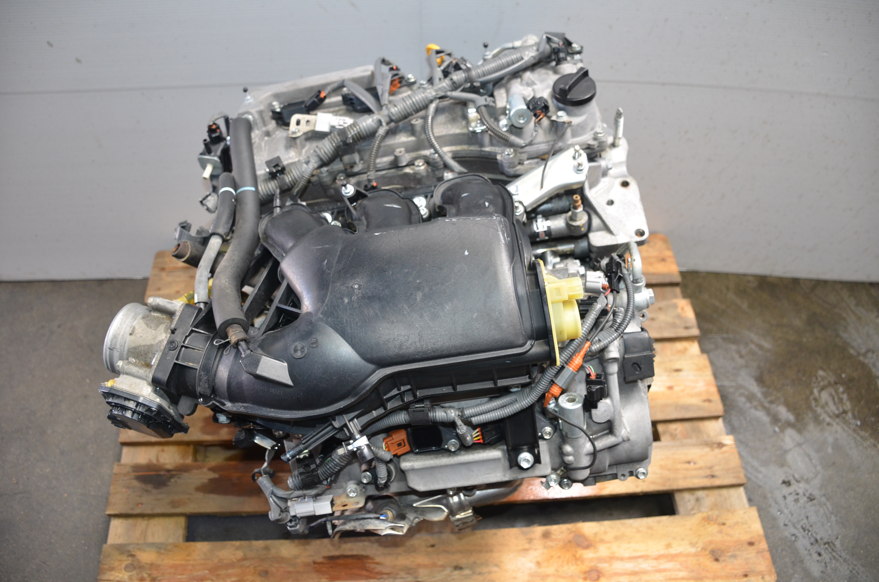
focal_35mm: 27
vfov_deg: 47.7
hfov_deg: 67.5
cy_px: 291
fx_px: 658
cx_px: 440
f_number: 3.5
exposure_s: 1/60
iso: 800
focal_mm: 18
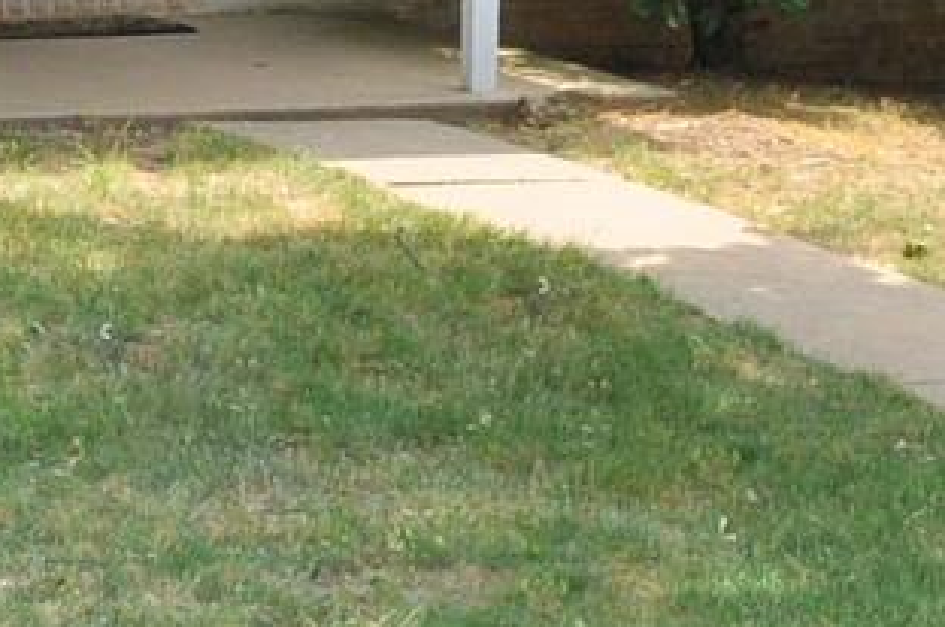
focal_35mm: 177
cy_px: 97
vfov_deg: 7.7
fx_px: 4639
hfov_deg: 11.6
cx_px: 127
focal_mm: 18
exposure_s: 1/200
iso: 250
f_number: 10
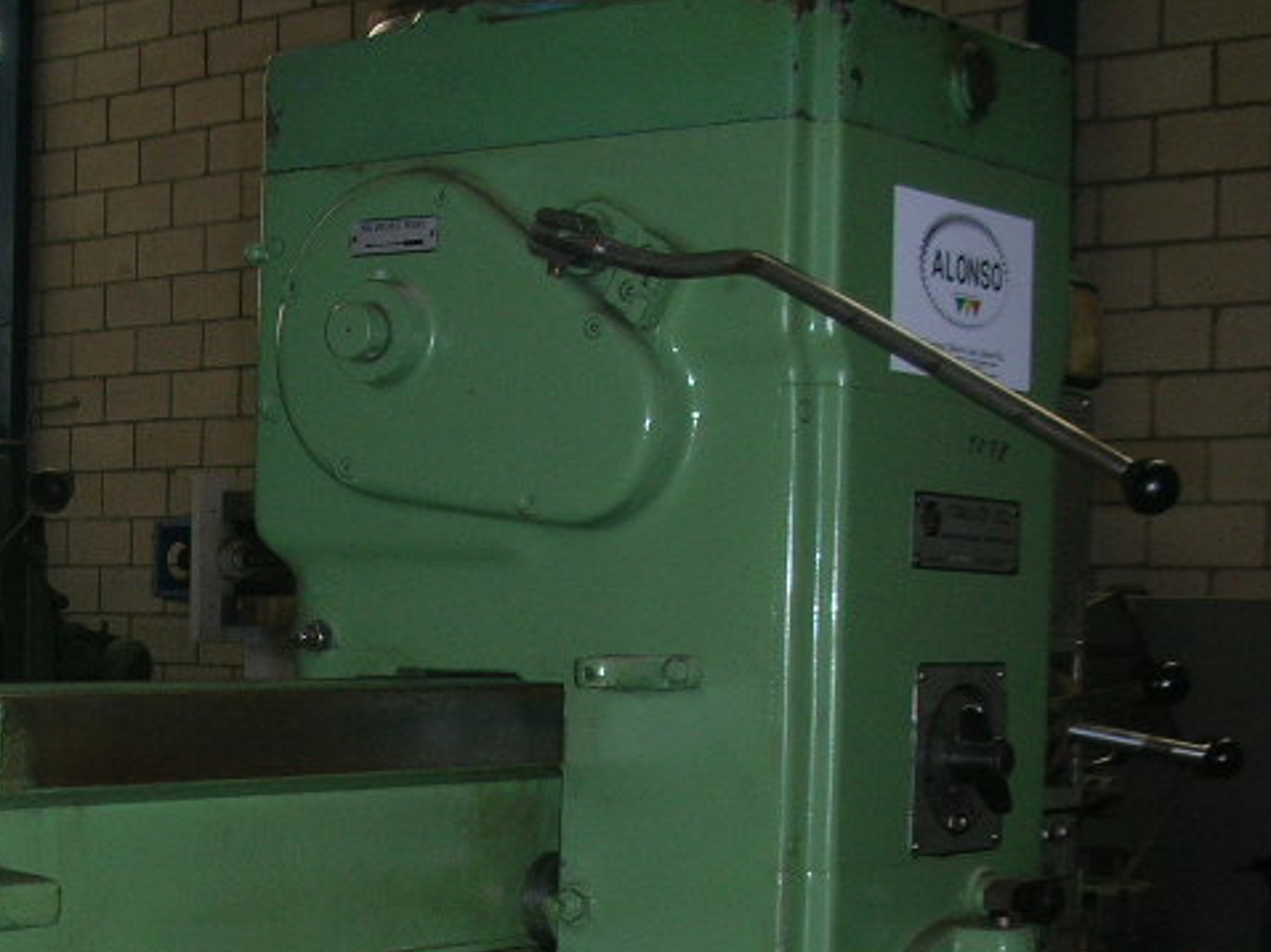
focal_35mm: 75
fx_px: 2752
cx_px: 133
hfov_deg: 25.2
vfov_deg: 19.3
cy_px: 843
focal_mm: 5.8
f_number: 3
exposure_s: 1/60.1
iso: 63
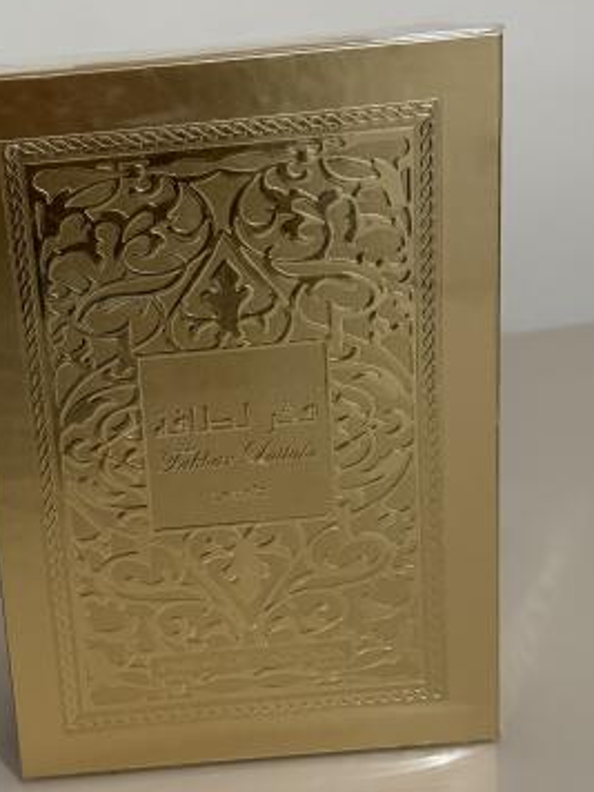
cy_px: 367
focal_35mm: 54
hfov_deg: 26.5
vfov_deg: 35.5
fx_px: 1235
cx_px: 120
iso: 320
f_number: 1.78
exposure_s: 1/60
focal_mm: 6.76
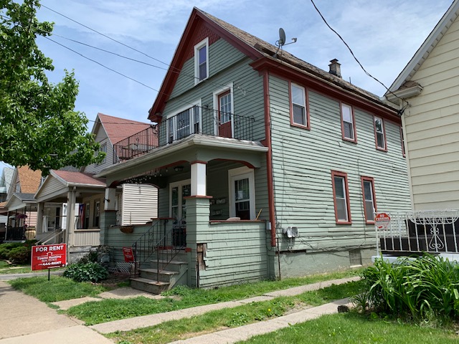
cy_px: 172
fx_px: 345
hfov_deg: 67.3
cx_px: 230
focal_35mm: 26
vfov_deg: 53.1
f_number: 1.8
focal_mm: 4.25
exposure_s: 1/1779
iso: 25
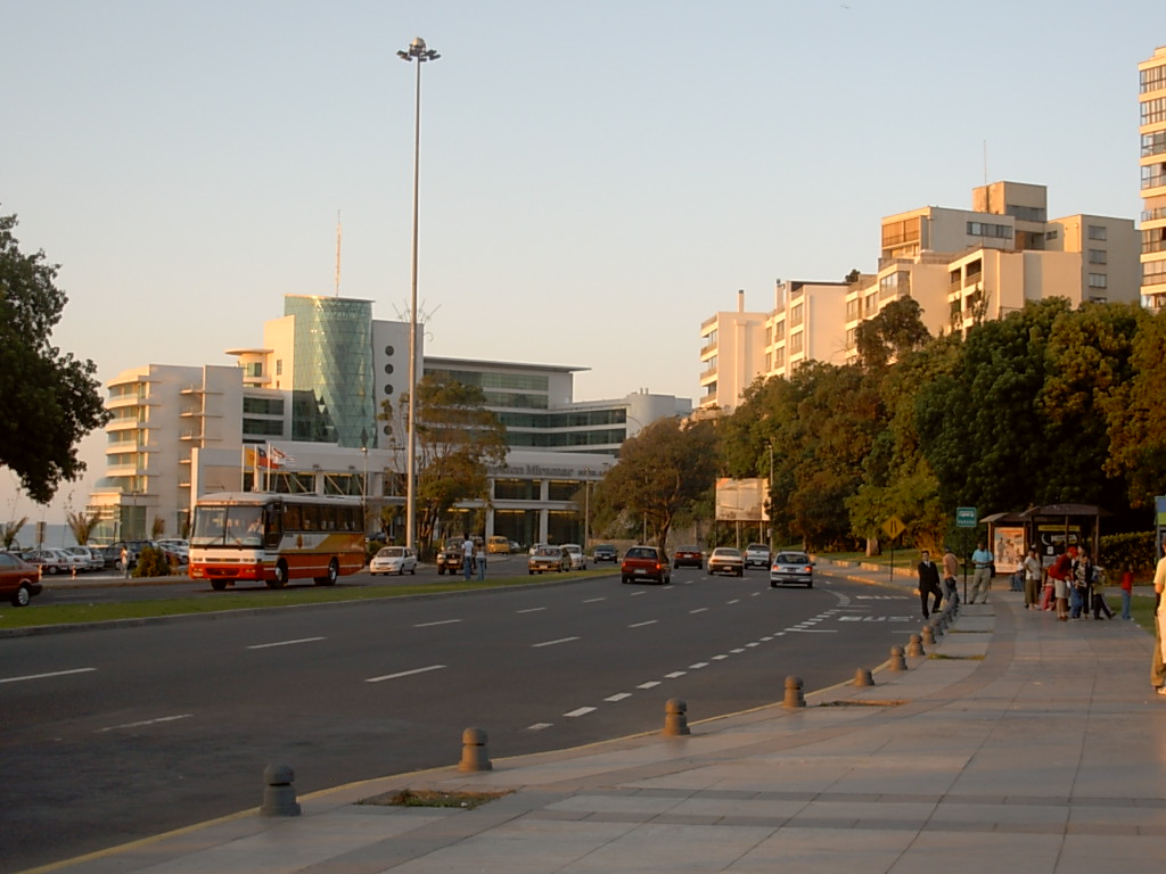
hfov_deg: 33.2
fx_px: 1954
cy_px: 437
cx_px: 583
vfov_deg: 25.2
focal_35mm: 58
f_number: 3.3
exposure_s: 1/105
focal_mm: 9.5
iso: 50
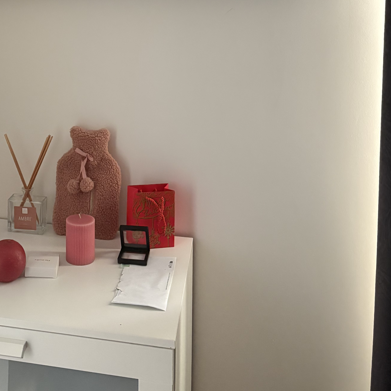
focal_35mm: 50
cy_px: -22
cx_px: 92
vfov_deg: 30.9
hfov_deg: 33.3
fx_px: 639
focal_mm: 5.96
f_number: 1.6
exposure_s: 1/34
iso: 640
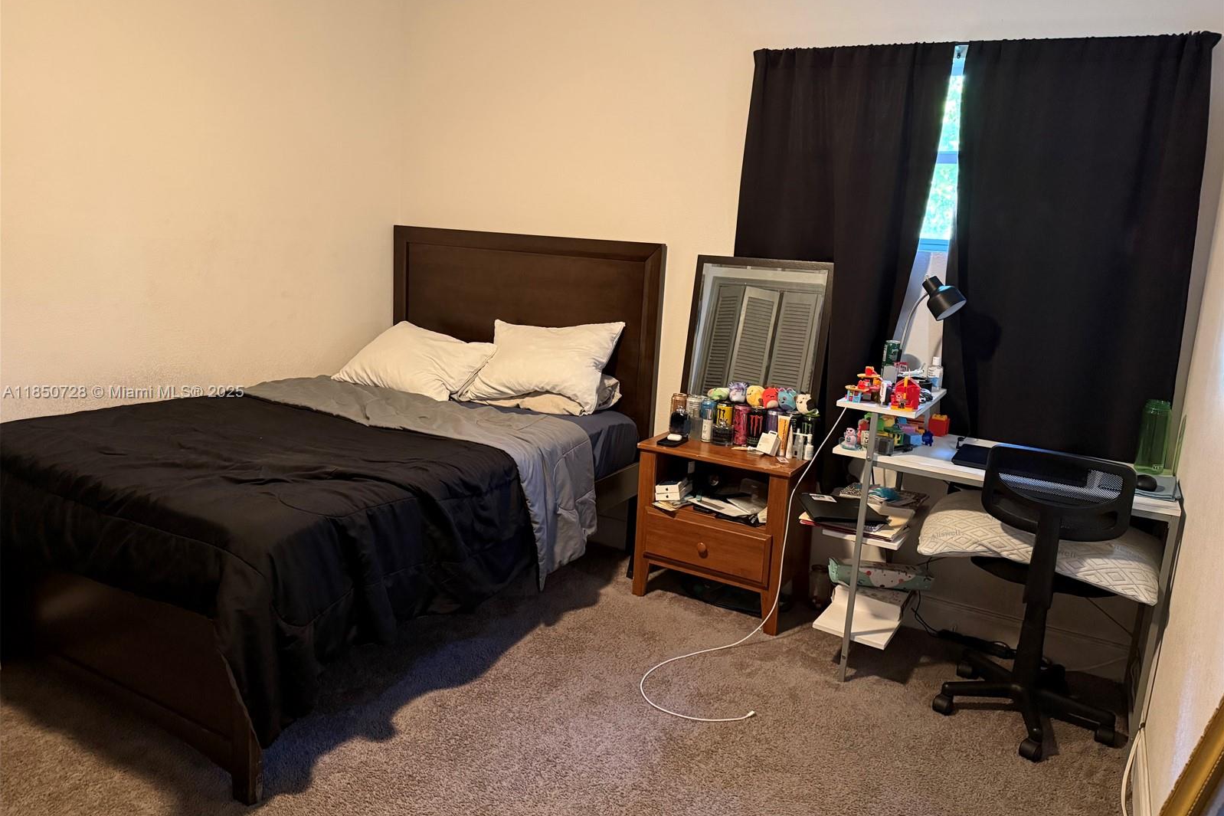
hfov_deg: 71.5
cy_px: 393
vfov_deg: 51.3
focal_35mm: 25
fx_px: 850
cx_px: 612
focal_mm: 6.76
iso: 800
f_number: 1.78
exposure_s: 1/40
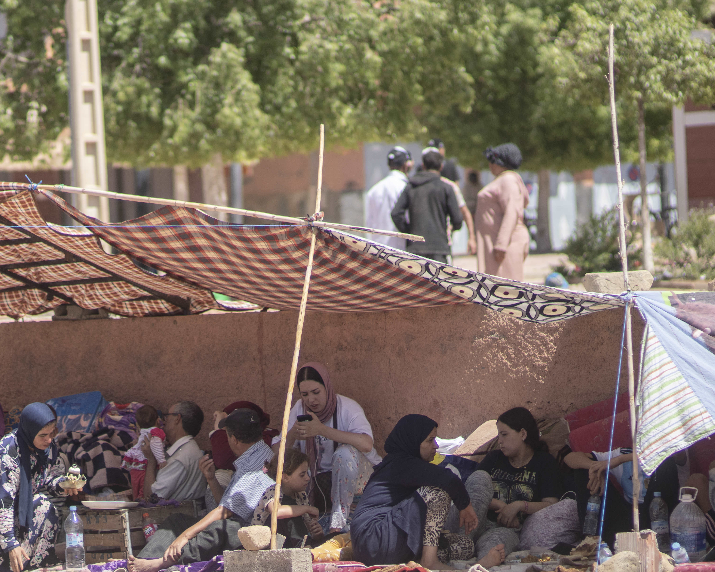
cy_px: 197
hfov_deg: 11.7
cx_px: 208
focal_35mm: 164
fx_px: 3470
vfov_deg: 9.4
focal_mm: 85
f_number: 1.4
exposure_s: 1/8000
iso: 160
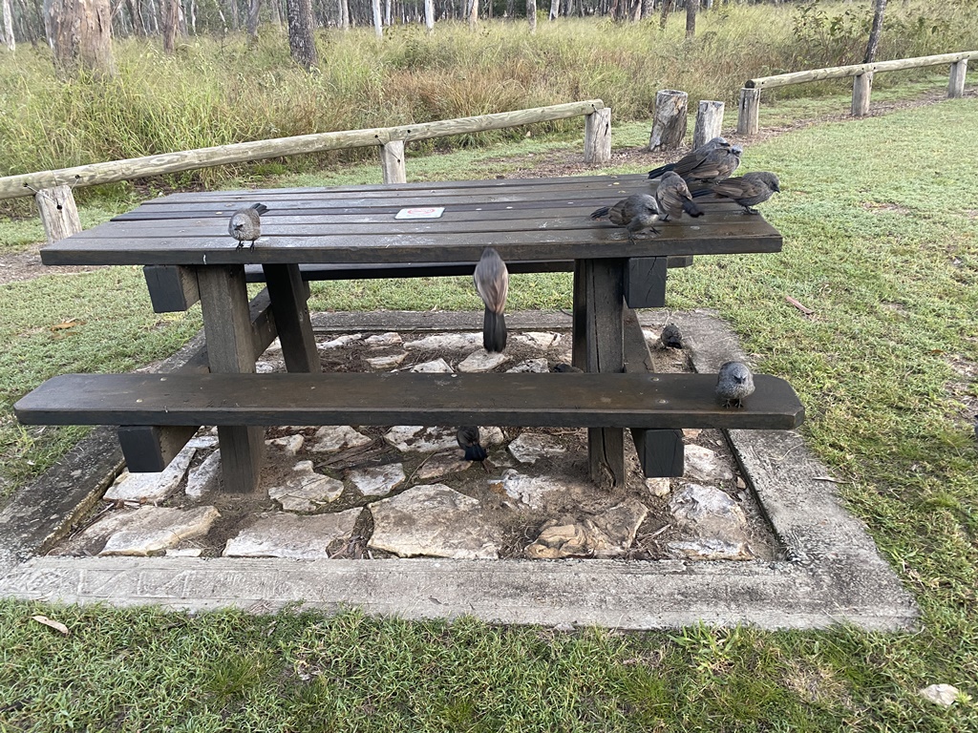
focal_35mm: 26
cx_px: 489
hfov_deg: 67.3
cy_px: 366
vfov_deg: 53.1
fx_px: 735
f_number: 1.8
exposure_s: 1/60
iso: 160
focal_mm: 4.25
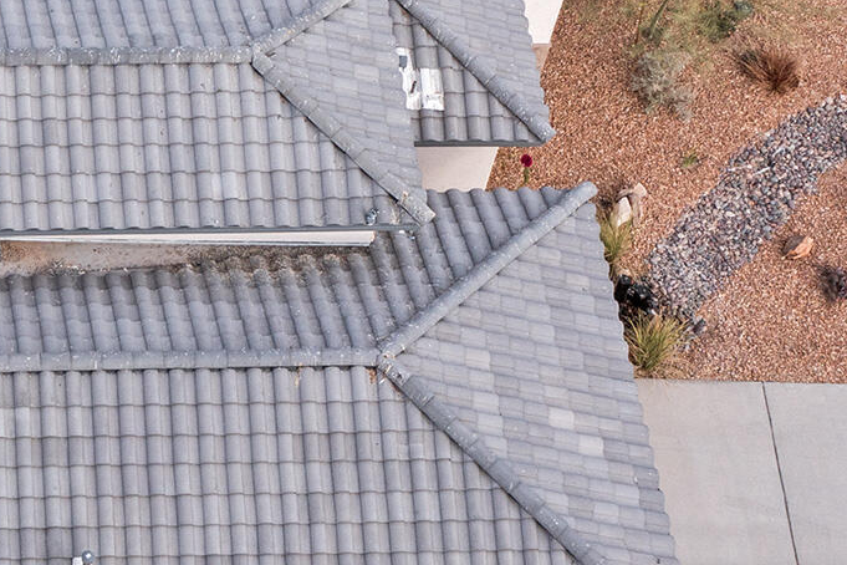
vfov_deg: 12.3
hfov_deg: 17.3
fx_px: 2611
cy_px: 221
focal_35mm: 111
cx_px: -250
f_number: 5.6
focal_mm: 10.26
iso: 100
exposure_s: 1/320
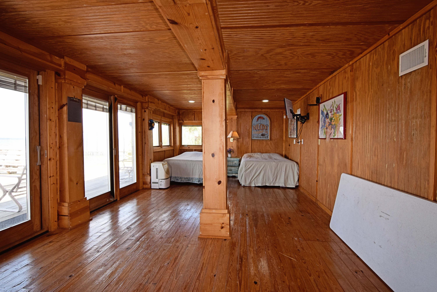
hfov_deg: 95.0
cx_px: 218
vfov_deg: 72.1
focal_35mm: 16
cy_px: 146
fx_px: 200
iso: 400
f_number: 20
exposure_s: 1/13
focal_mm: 11
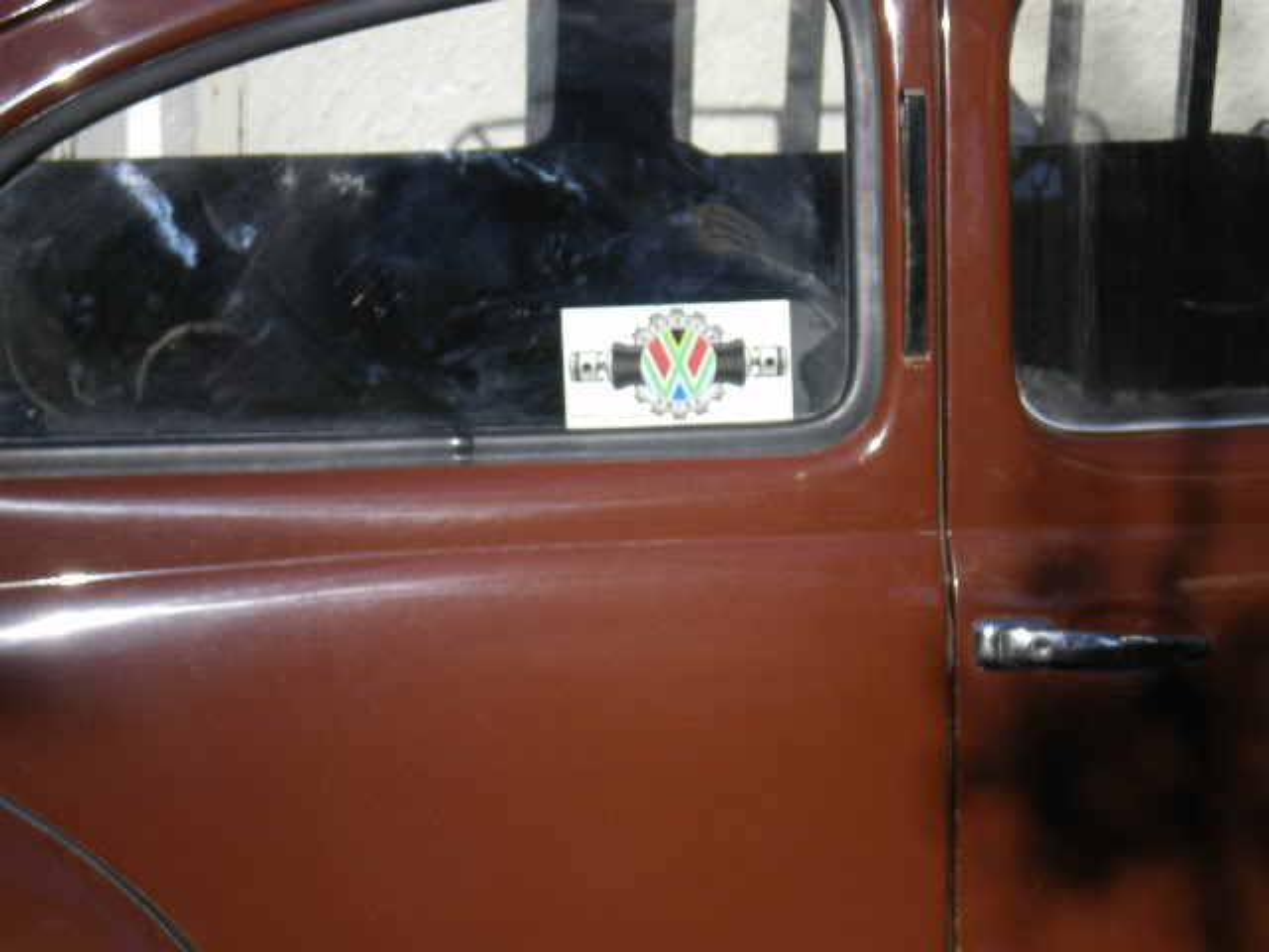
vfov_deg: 13.0
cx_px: 634
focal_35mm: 114
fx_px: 4179
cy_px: 476
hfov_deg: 17.3
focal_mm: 18.9
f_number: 5.9
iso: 64
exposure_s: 1/160
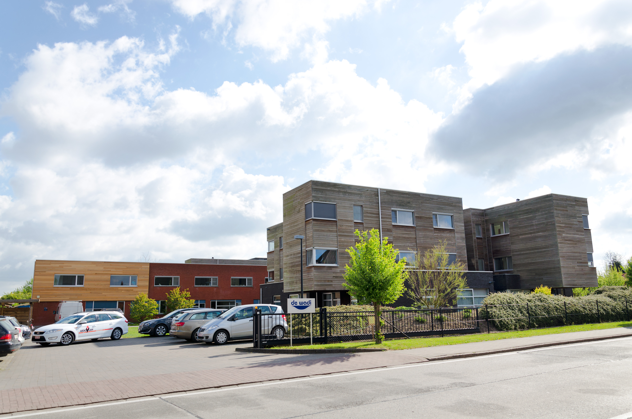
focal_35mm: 27
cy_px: 210
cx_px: 316
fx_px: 473
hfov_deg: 67.5
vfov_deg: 47.7
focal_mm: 18
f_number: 5.6
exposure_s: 1/500
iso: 100
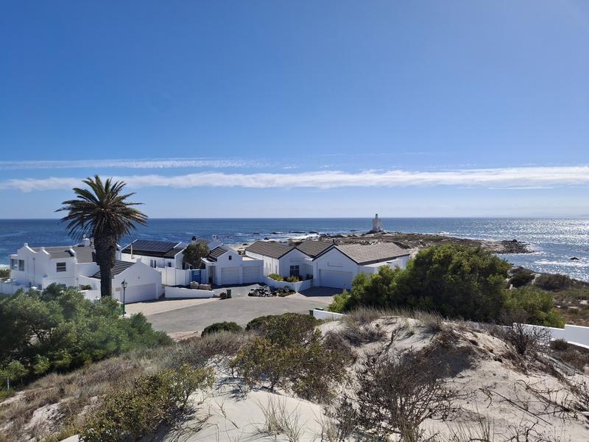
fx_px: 425
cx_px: 294
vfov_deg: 54.9
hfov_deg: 69.4
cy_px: 221
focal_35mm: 25
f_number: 1.8
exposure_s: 1/2907
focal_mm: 4.69
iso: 32
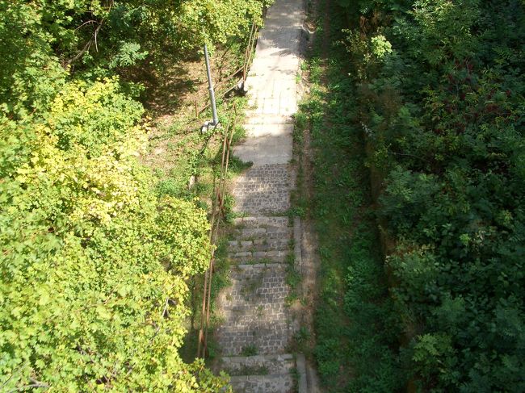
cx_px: 262
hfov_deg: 52.6
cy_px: 196
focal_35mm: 35
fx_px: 531
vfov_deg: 40.7
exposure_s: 1/125
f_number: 4.3
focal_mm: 5.8
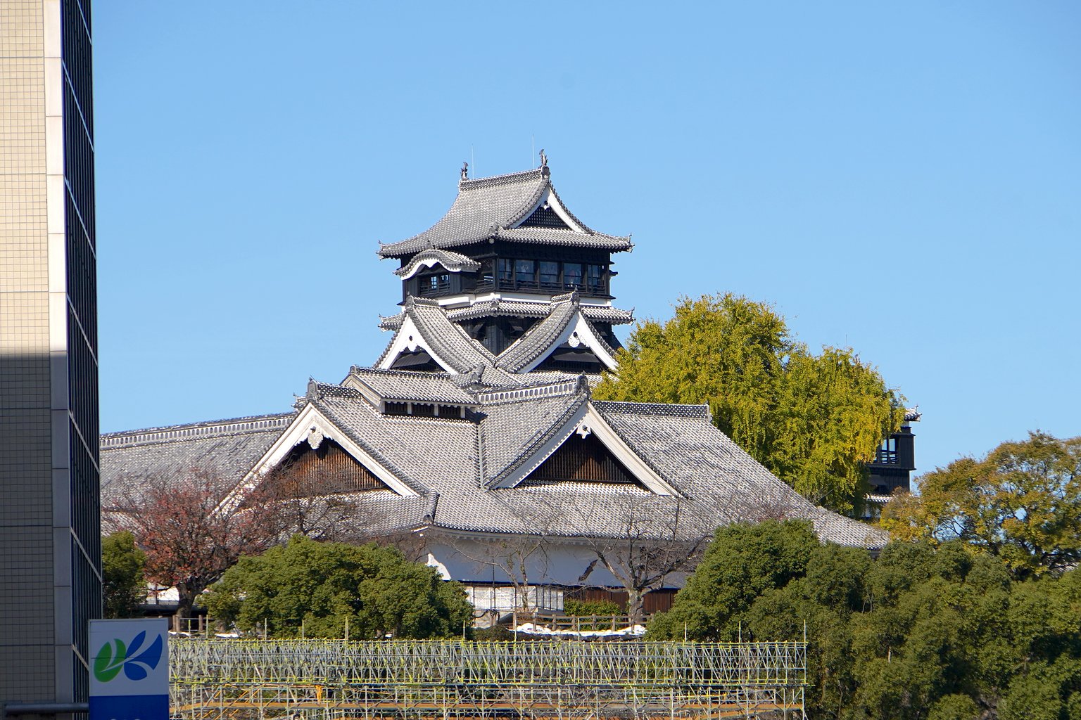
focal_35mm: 265
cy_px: 360
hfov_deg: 7.8
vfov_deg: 5.2
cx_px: 540
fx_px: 7957
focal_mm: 177
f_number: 9
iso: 100
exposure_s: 1/400
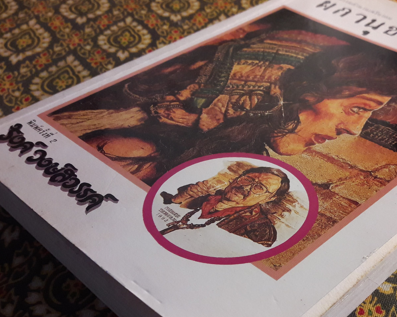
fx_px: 552
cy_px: 216
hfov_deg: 39.2
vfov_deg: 31.8
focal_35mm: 47
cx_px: 257
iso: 160
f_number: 1.9
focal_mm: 3.7
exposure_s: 1/33
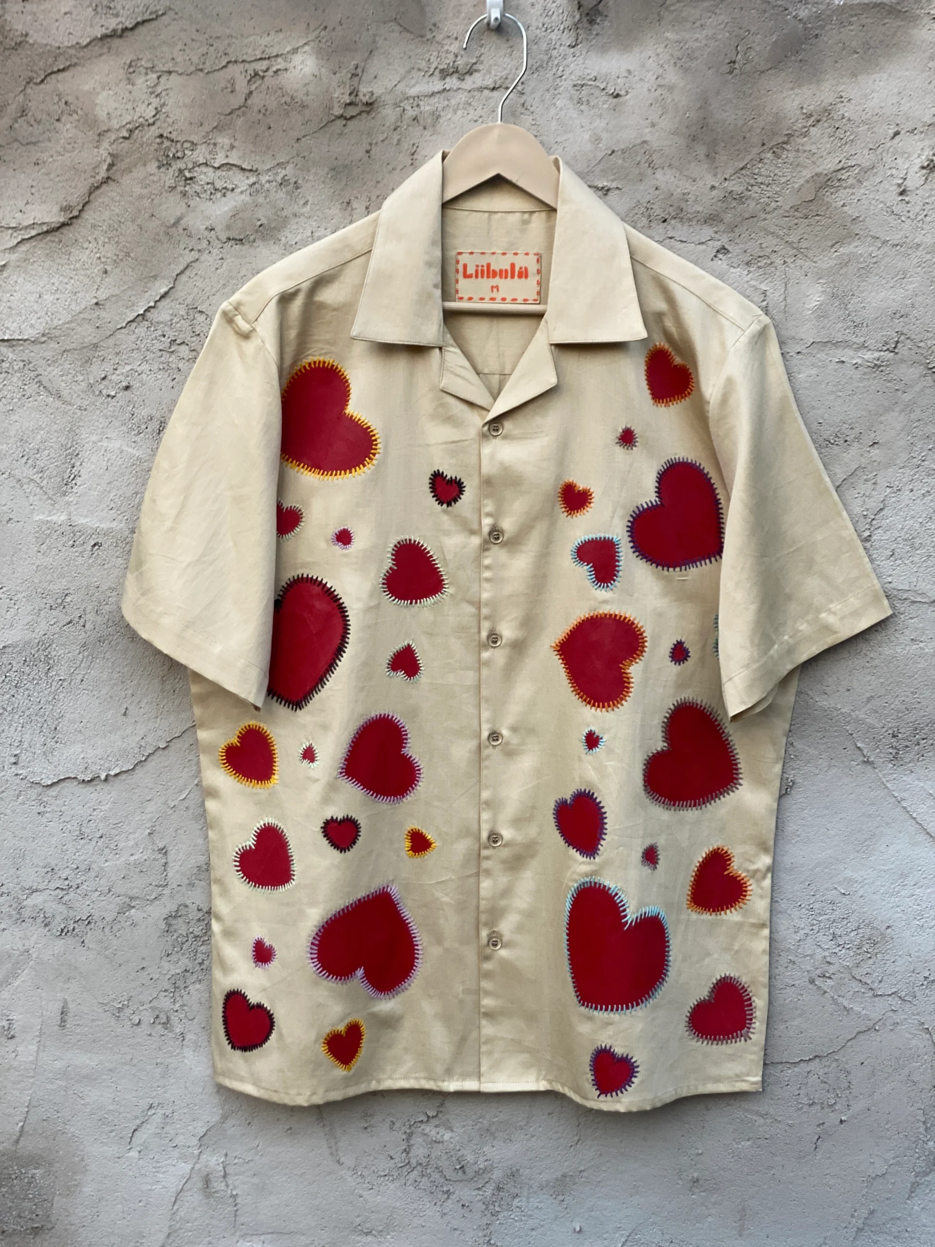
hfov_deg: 28.0
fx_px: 1873
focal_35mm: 52
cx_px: 468
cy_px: 624
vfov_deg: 36.8
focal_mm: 6
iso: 80
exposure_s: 1/122
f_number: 2
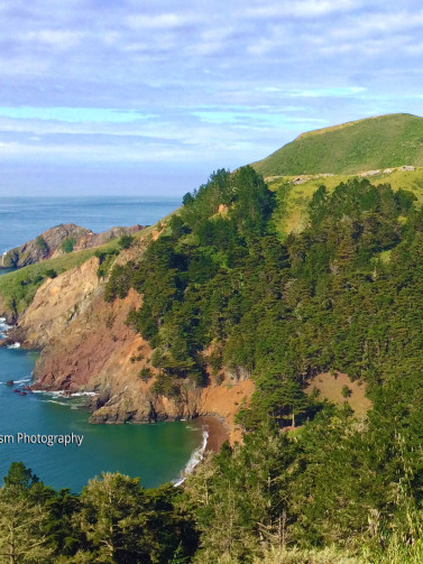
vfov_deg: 32.7
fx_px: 962
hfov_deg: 23.6
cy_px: 299
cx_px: 441
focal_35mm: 59
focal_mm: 4.15
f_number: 2.2
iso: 32
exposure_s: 1/933
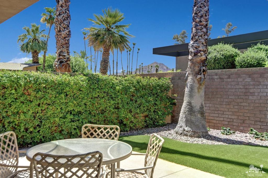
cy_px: 89
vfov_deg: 37.9
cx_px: 134
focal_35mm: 35
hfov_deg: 54.4
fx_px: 261
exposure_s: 1/60
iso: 80
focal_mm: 35
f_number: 11
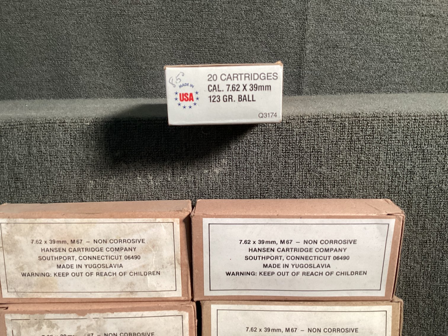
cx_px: 224
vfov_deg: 45.4
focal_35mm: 31
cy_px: 168
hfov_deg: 58.3
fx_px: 401
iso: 160
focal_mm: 3.3
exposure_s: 1/60
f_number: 2.4
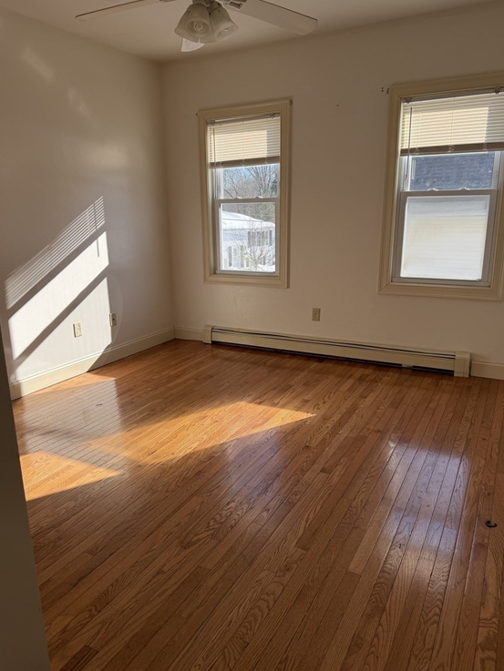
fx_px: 485
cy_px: 334
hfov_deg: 54.9
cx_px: 258
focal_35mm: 25
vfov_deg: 69.4
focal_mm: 6.76
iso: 100
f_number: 1.78
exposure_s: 1/931
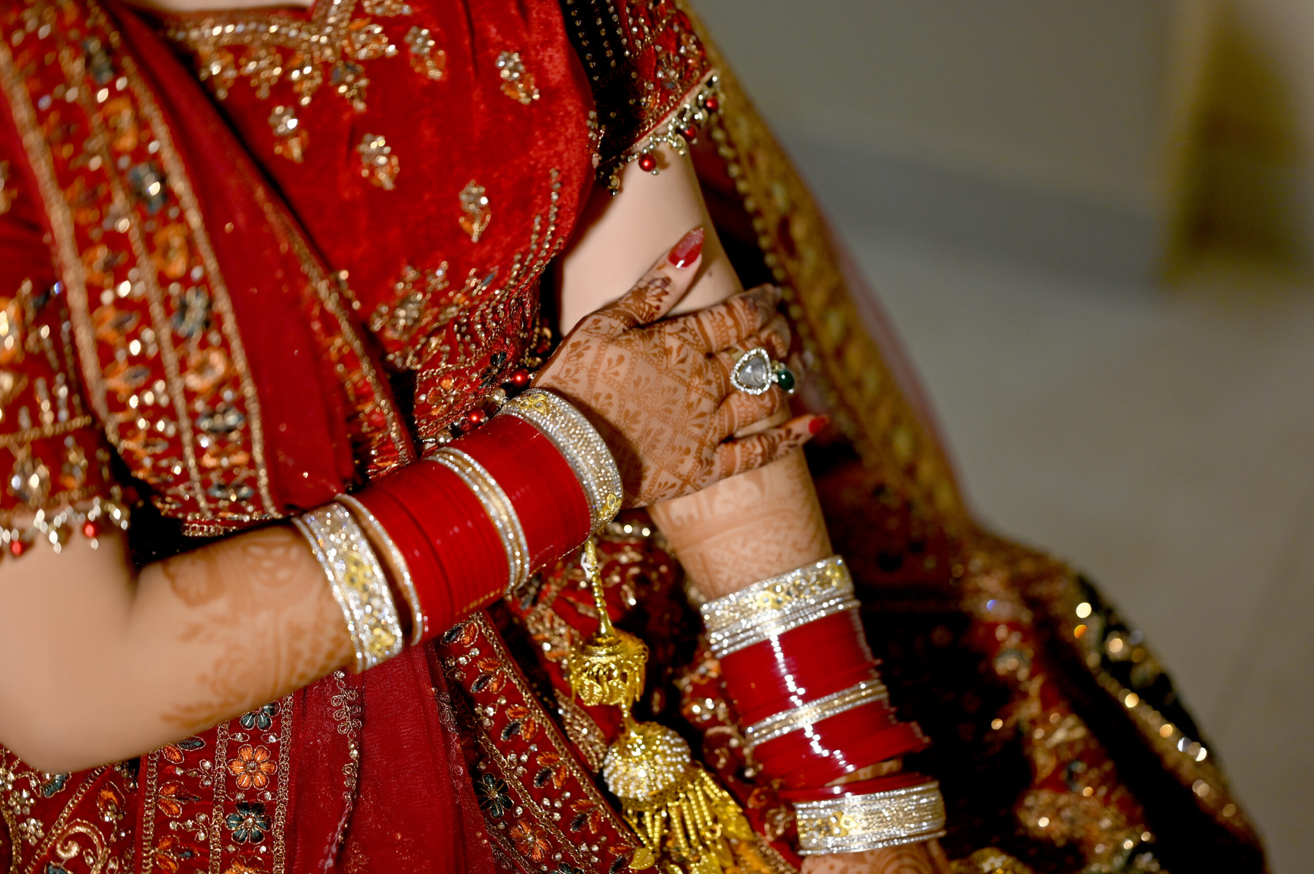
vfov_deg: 16.0
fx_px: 3100
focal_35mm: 85
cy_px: 437
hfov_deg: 23.9
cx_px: 657
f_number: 1.8
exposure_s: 1/250
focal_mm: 85
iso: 500
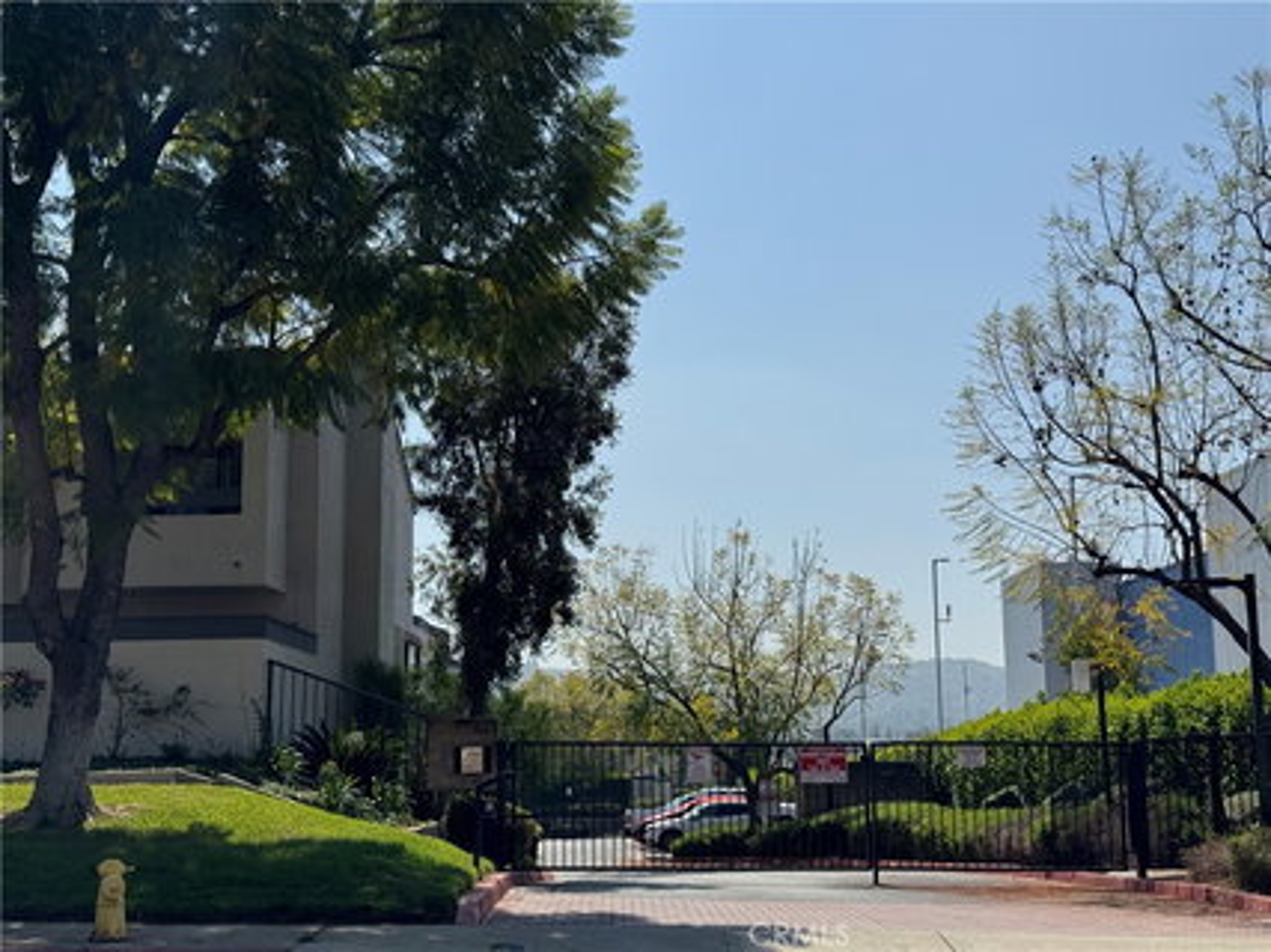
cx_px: 636
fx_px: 1762
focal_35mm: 48
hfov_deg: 39.7
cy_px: 476
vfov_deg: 30.3
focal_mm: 6.76
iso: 80
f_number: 1.78
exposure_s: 1/10526
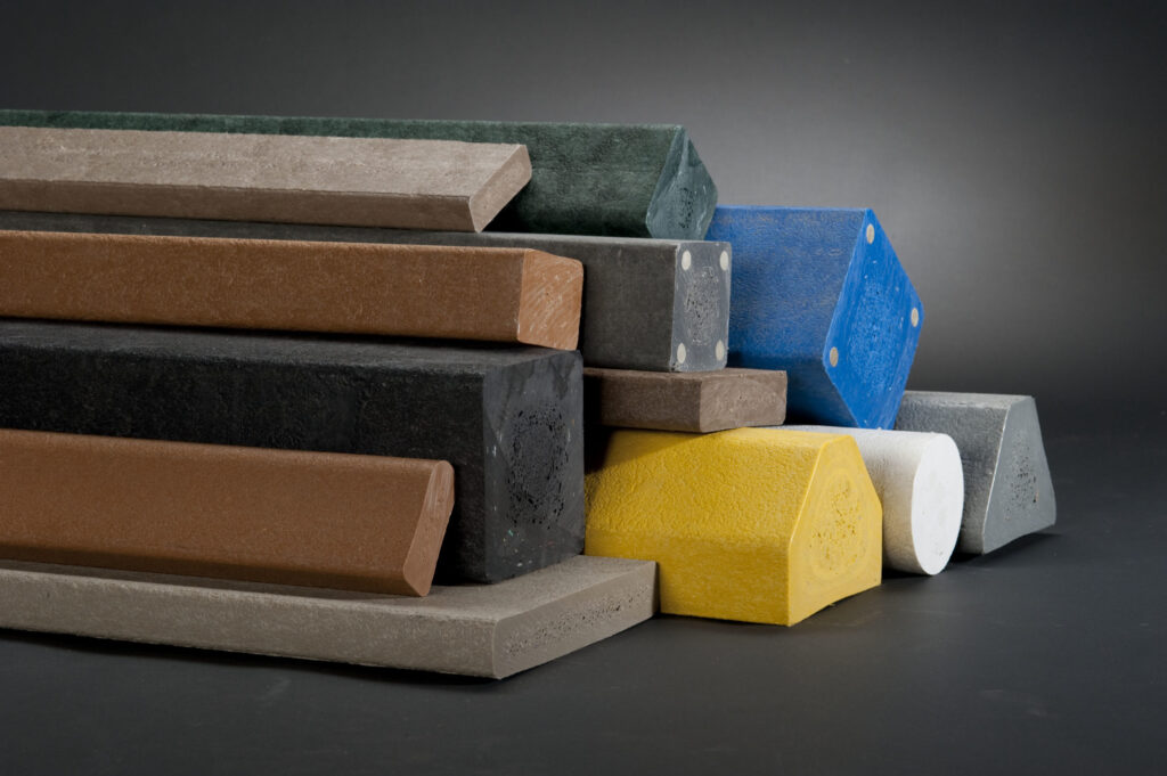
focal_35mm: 105
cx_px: 584
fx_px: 3401
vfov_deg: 13.0
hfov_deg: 19.5
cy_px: 388
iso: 200
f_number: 11
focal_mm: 105
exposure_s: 1/200
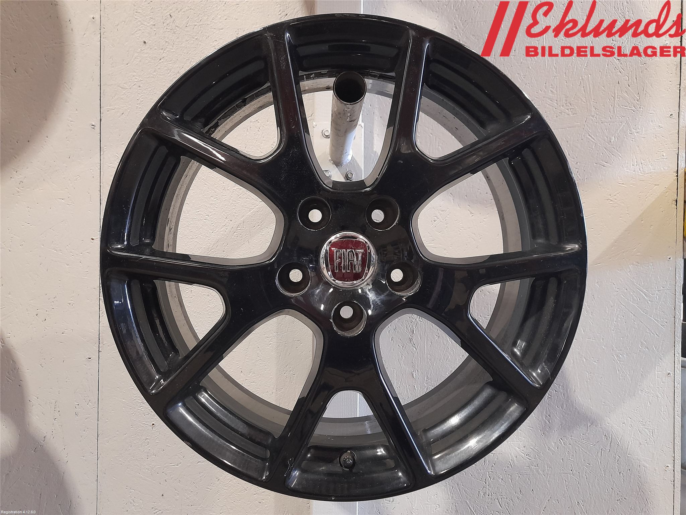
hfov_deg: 69.4
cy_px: 258
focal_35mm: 25
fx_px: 495
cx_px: 343
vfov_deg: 54.9
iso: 250
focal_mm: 4.6
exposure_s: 1/33
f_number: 2
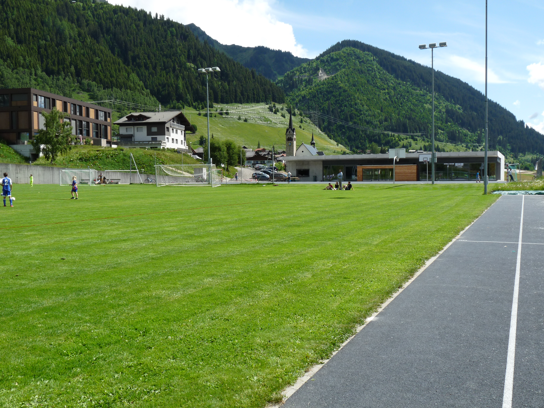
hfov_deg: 52.6
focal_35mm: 35
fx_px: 550
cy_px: 204
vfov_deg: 40.7
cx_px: 272
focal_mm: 6.2
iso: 100
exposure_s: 1/400
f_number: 5.6
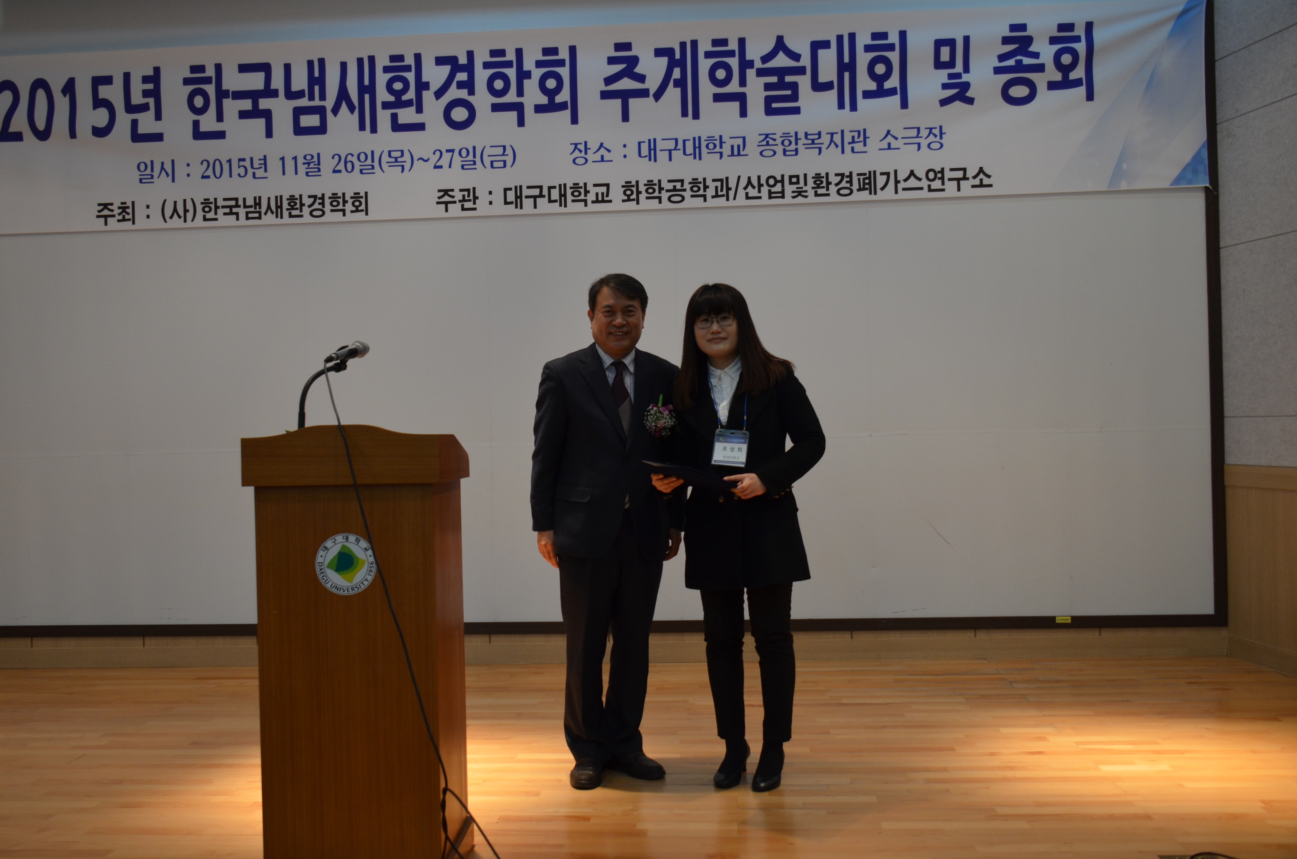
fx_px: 1294
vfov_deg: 36.7
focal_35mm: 36
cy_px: 430
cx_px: 648
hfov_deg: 53.2
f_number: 4
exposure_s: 1/60
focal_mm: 24
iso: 500
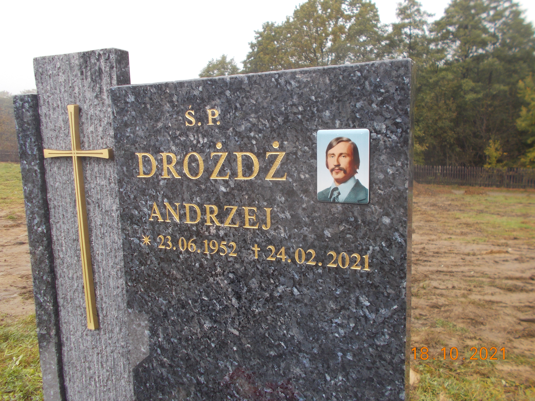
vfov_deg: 46.8
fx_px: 464
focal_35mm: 30
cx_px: 268
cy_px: 200
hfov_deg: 60.0
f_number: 3.4
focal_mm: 5.3
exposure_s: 1/80
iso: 80
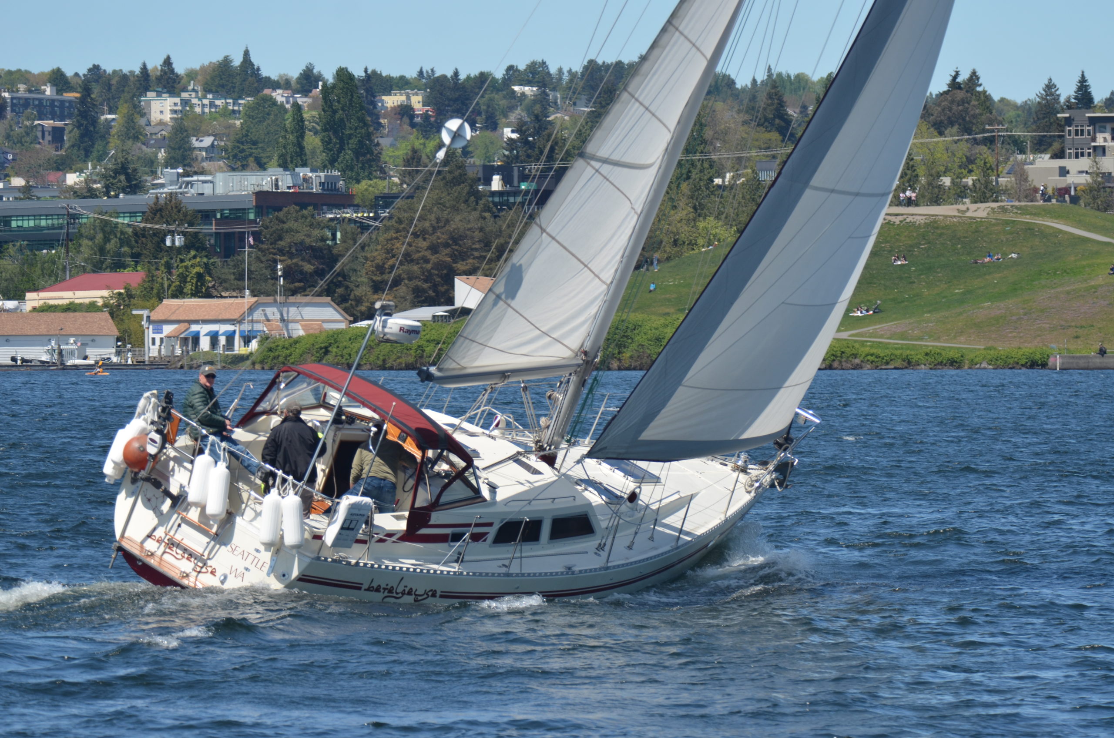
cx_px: 557
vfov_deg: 6.1
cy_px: 369
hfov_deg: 9.2
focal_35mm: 225
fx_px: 6949
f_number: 5.6
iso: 200
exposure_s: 1/500
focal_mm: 150
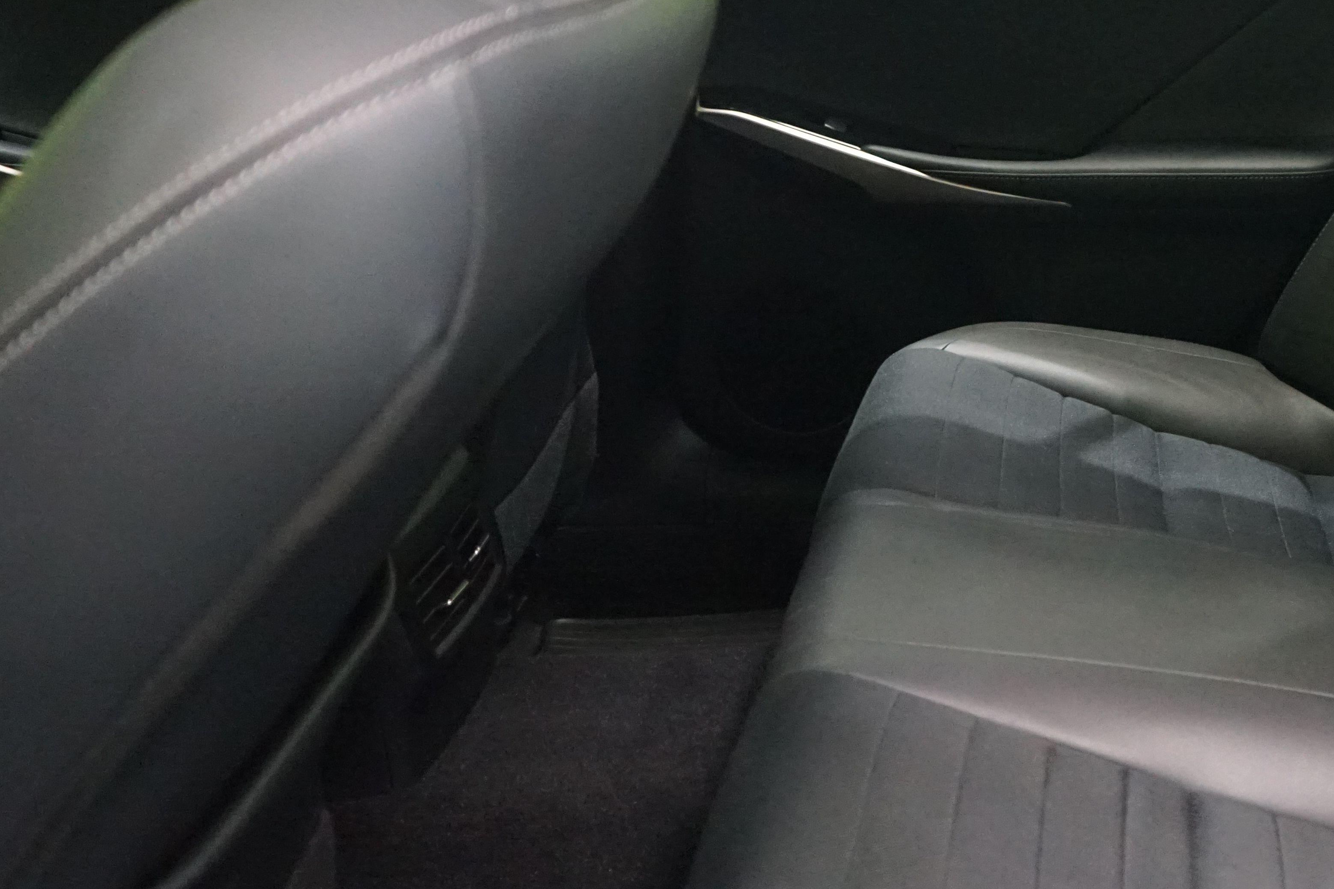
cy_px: 409
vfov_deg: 25.1
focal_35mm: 54
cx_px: 1211
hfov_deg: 34.7
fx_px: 2001
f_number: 3.5
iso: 6400
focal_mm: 28
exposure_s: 1/30
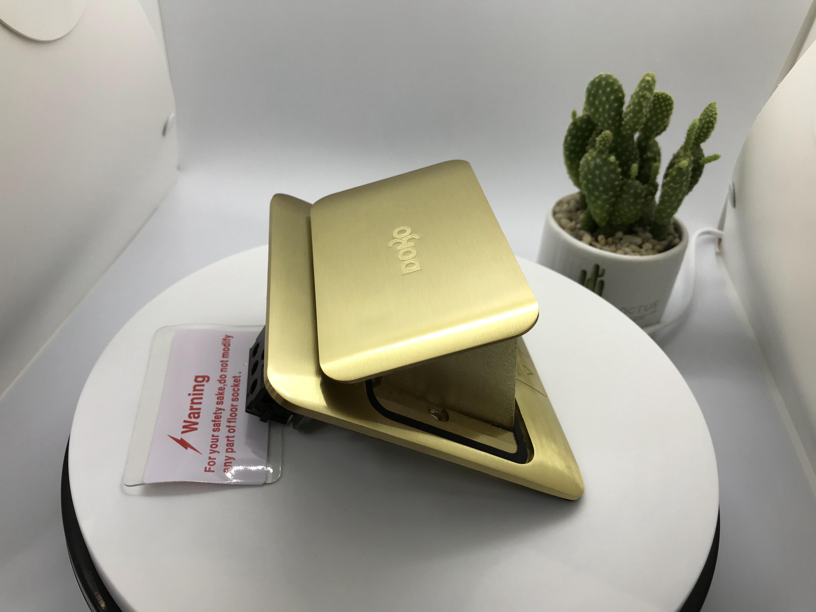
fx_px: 660
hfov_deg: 63.4
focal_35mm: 28
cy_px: 306
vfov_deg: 49.7
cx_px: 408
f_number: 1.8
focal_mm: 3.99
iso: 20
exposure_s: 1/105
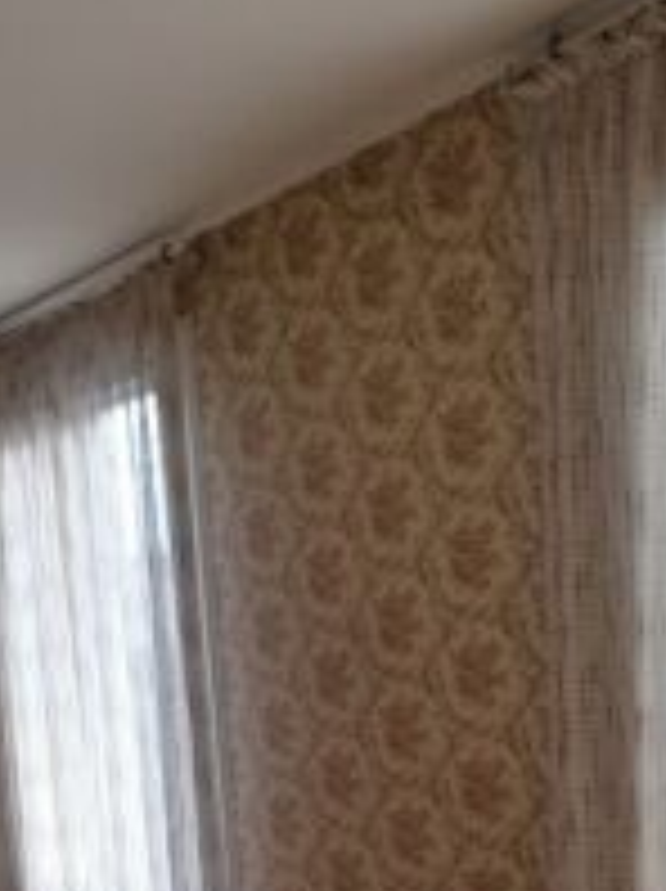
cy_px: 911
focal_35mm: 54
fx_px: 1388
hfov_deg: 25.5
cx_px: -14
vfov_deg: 32.4
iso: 50
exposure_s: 1/50
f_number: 2
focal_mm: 4.6
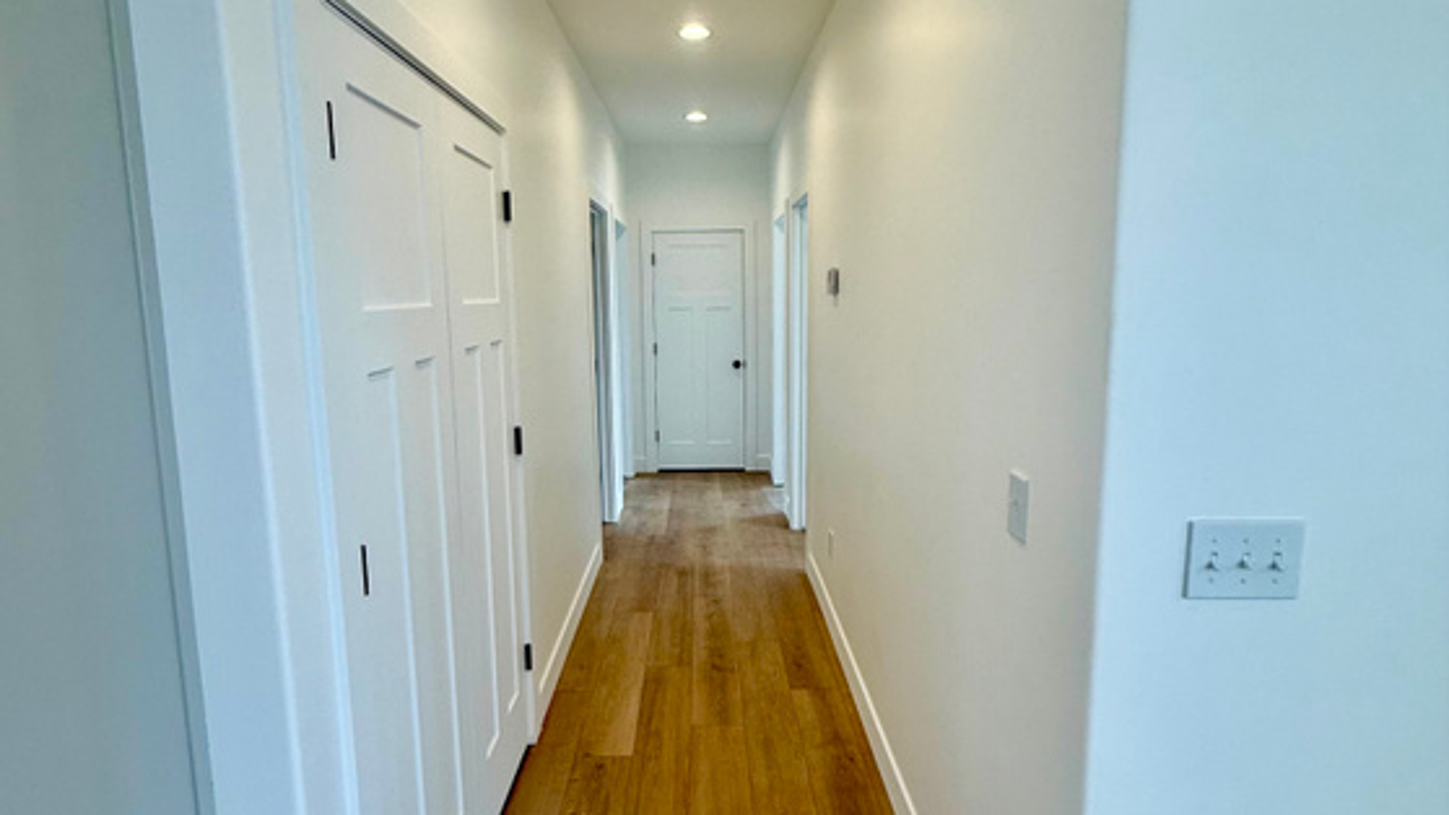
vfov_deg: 53.6
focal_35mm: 21
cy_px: 408
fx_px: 807
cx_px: 706
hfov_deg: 83.8
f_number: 2.2
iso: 64
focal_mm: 2.22
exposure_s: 1/120
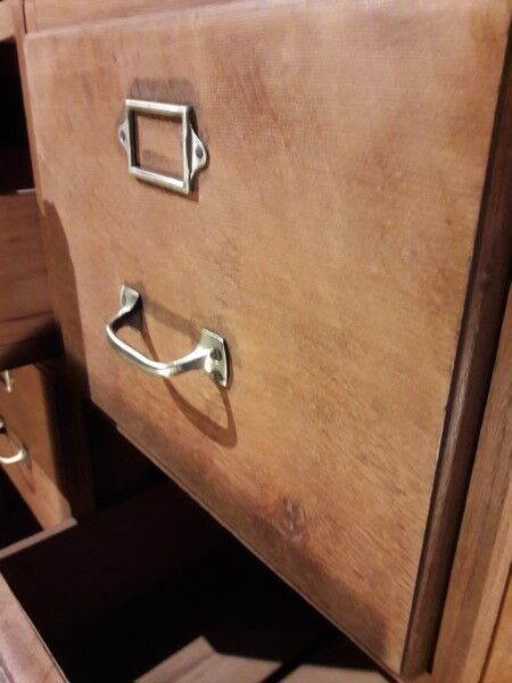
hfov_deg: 49.7
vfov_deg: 63.4
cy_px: 342
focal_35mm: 28
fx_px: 552
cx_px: 256
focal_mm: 3.7
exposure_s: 1/17
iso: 250
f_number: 1.9
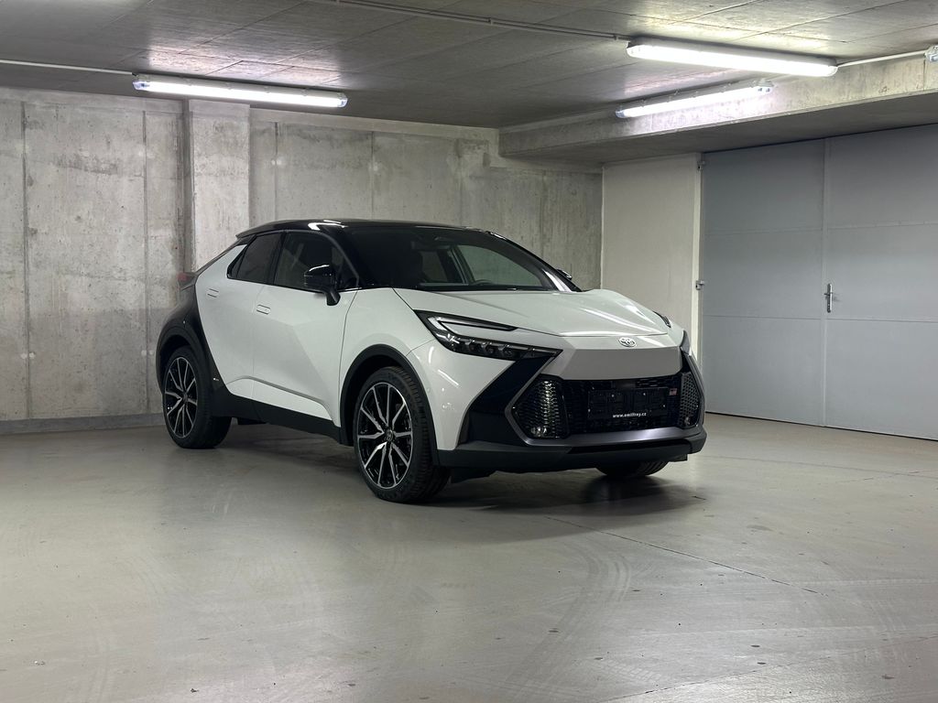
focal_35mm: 48
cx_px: 469
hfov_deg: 39.7
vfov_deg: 30.3
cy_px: 352
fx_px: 1301
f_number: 1.78
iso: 200
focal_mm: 6.86
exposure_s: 1/50
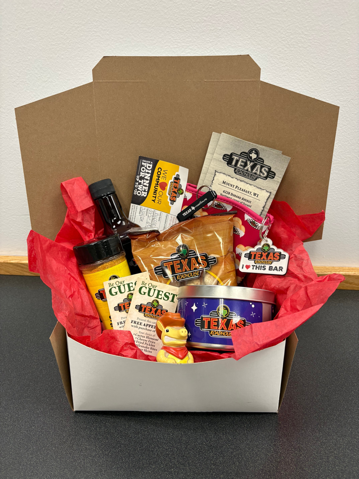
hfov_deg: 53.1
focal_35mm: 26
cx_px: 180
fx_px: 360
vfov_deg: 67.3
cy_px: 240
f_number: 1.6
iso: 160
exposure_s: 1/54
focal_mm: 5.96
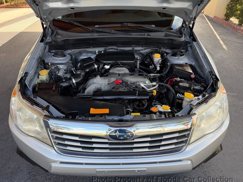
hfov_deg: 69.4
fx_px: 175
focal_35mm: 25
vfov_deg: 54.9
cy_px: 93
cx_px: 119
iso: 100
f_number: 1.78
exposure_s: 1/440
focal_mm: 6.76
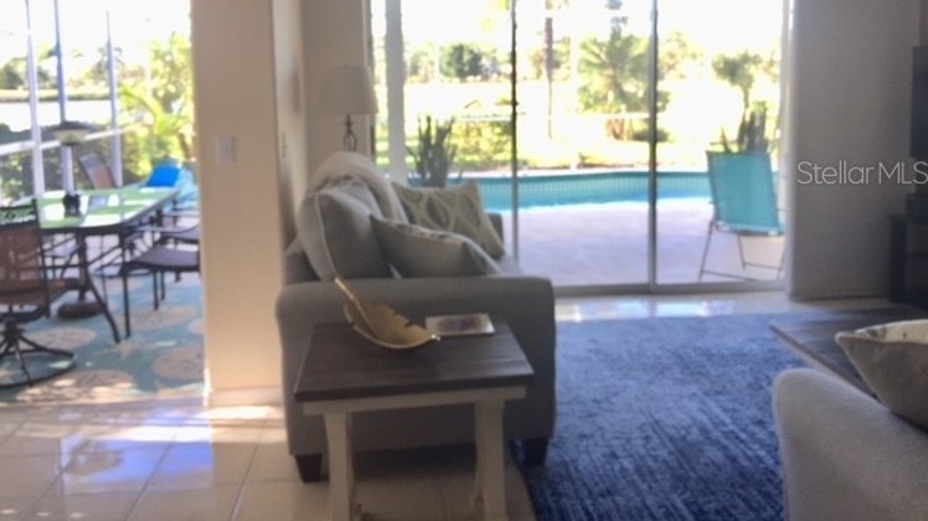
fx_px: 787
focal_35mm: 32
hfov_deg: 61.0
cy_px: 172
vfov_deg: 36.3
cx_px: 465
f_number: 2.2
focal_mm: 4.15
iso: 32
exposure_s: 1/60
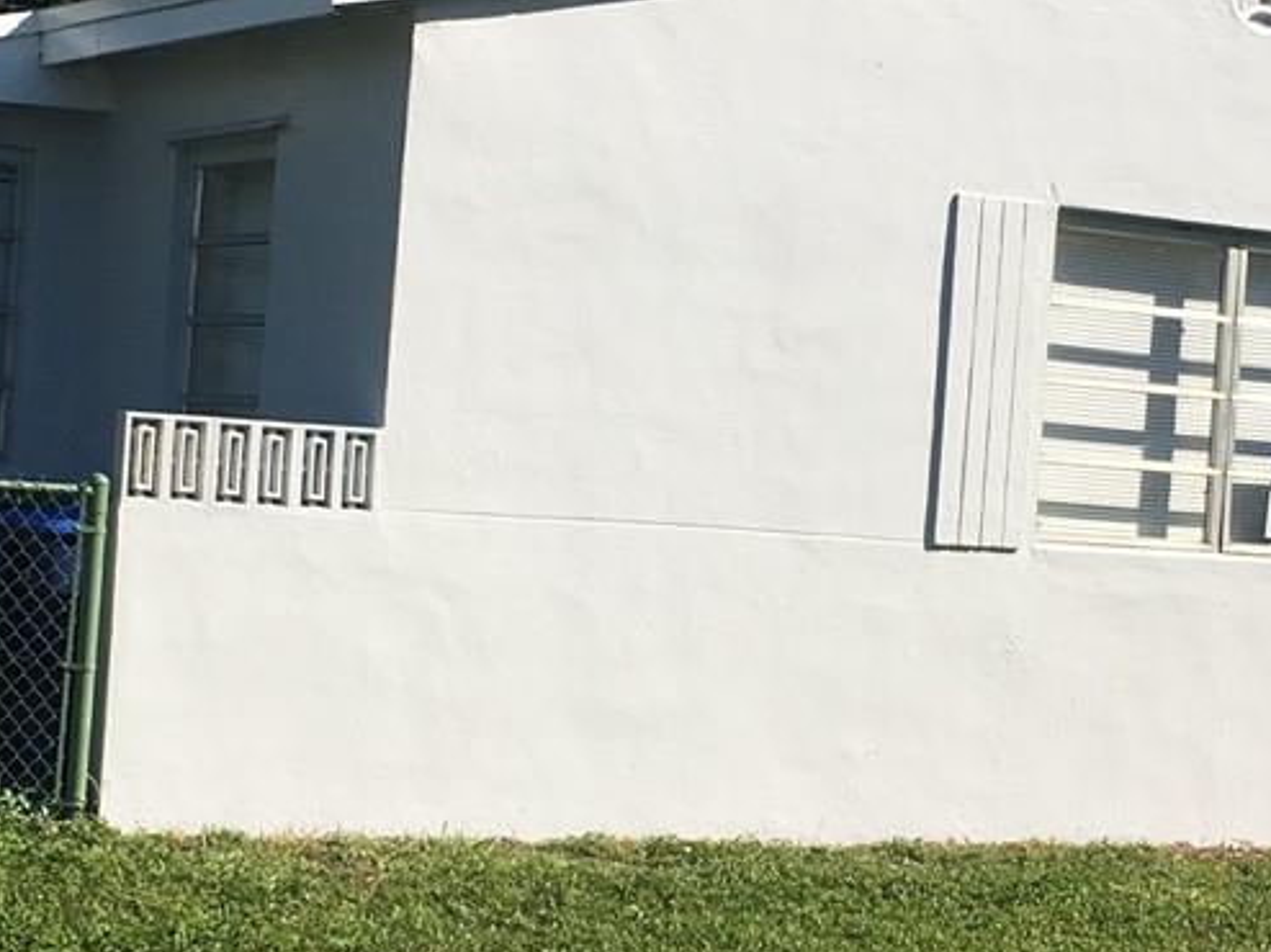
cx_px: 841
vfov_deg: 15.7
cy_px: 512
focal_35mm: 94
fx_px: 3450
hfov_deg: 20.8
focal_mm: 4.15
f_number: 2.2
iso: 25
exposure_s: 1/2331
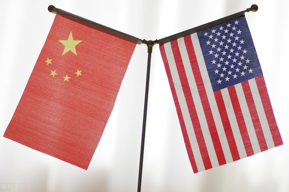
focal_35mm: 150
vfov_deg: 9.1
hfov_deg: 13.7
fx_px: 1204
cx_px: 144
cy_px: 96
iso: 100
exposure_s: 1/160
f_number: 2.8
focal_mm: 100
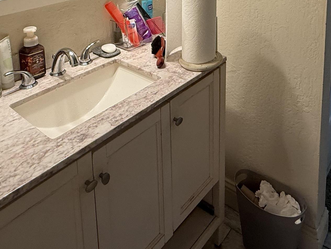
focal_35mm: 34
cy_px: -39
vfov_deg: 34.6
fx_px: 325
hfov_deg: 52.3
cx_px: 234
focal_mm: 2.22
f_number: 2.2
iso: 125
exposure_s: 1/120
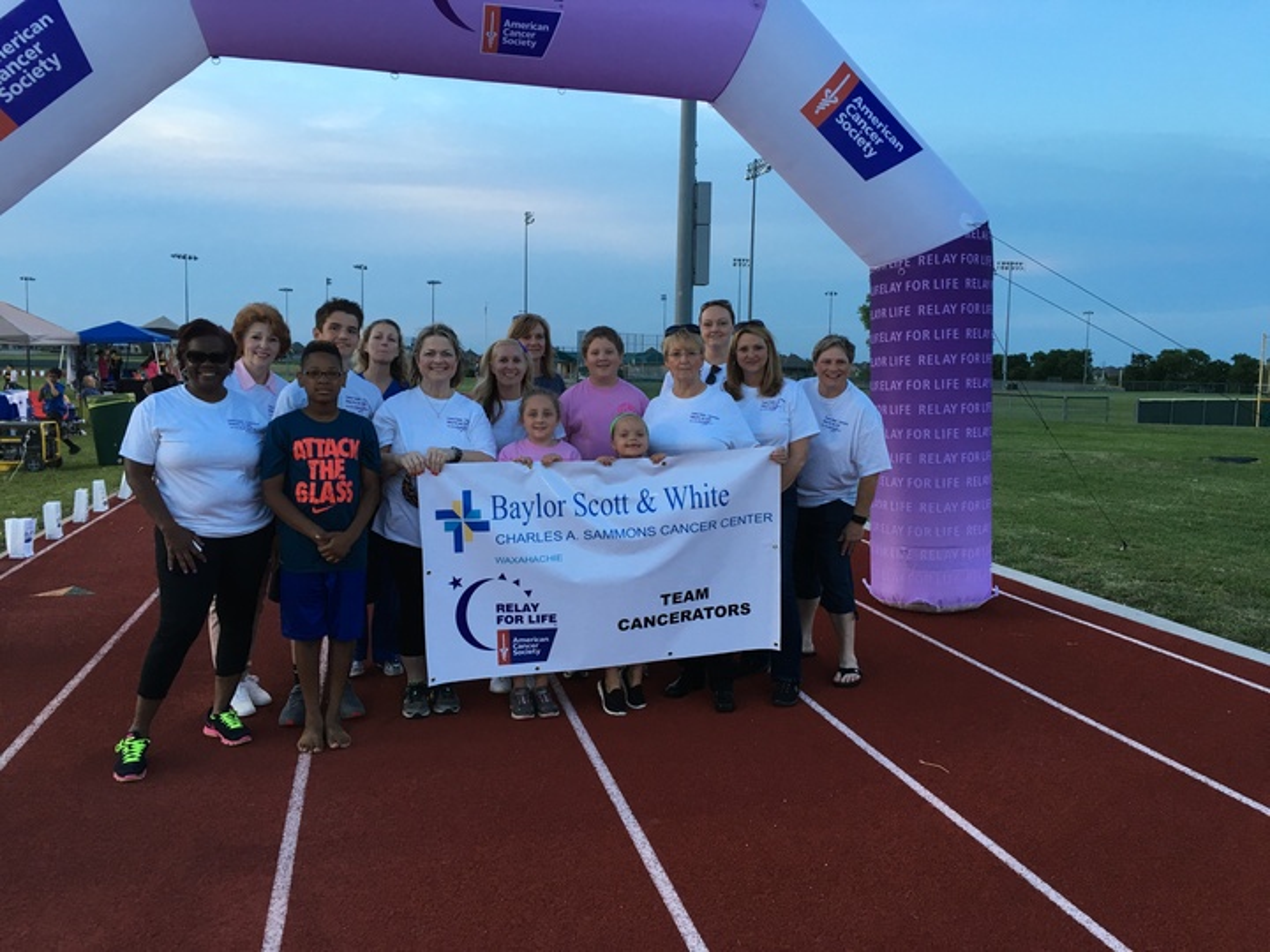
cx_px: 635
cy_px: 476
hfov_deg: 61.7
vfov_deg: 48.2
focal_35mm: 29
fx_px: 1064
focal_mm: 4.15
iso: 25
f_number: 2.2
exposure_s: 1/30
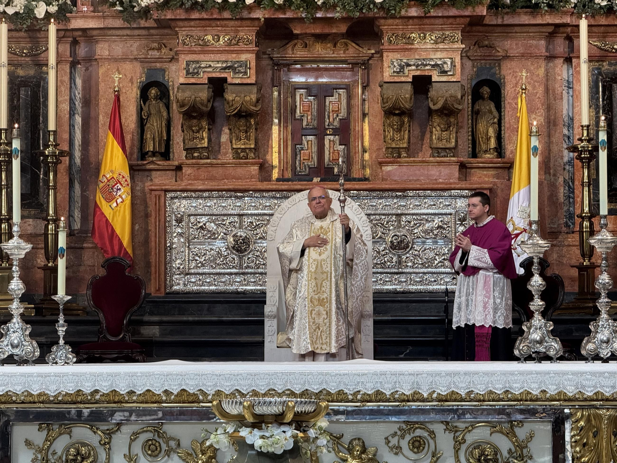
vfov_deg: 12.3
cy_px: 232
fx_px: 2139
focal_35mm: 120
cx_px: 308
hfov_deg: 16.4
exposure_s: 1/50
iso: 200
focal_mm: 15.66
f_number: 2.8
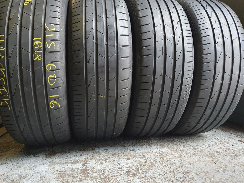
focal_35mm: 26
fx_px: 183
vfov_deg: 53.1
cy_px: 92
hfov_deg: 67.3
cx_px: 122
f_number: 1.5
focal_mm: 4.32
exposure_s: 1/50
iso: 400
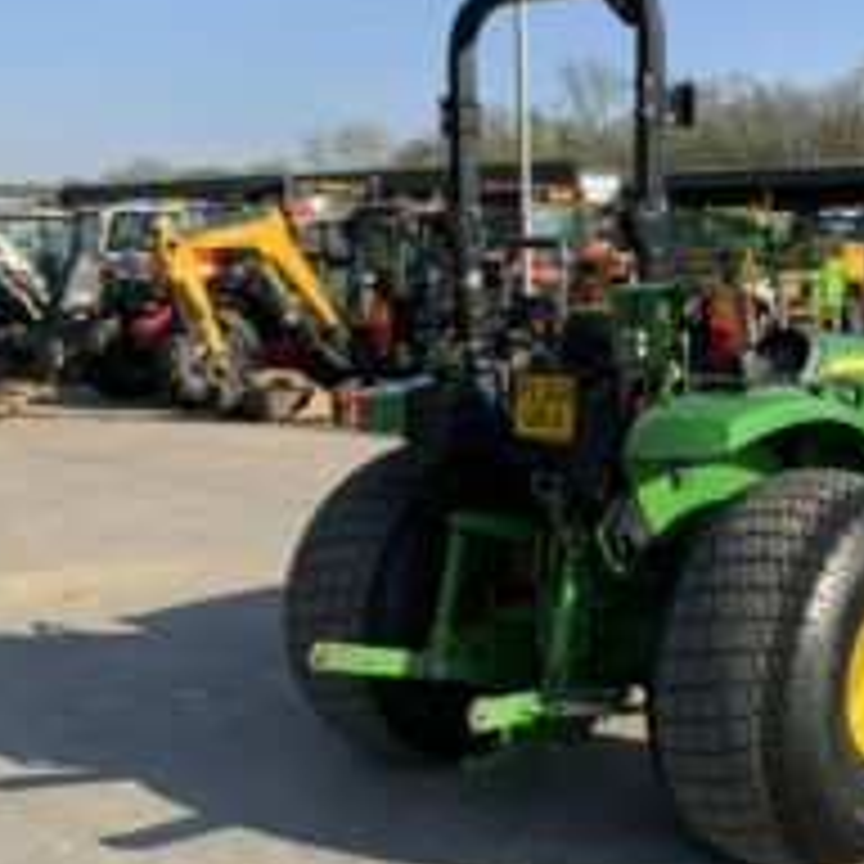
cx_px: 765
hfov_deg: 33.6
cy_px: 423
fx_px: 1355
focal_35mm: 48
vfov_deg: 35.4
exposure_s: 1/1144
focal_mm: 3
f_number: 1.8
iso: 16
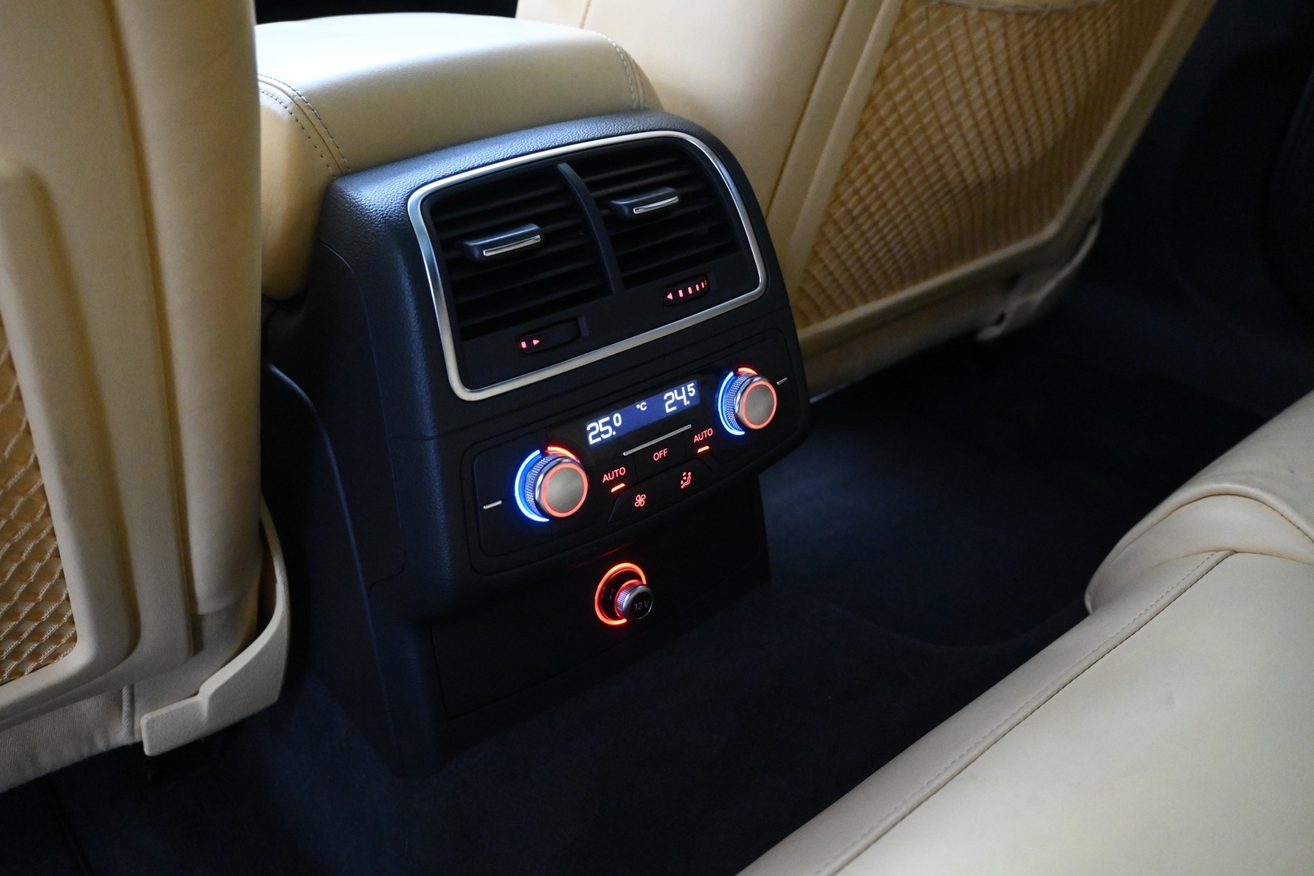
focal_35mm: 31
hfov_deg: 60.7
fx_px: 1122
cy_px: 438
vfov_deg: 42.6
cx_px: 657
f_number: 3.8
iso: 5600
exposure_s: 1/30
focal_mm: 20.5
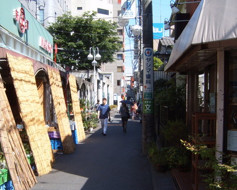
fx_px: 351
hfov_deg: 37.2
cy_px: 115
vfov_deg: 30.2
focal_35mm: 50
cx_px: 94
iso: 63
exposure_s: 1/180
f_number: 6
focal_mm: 6.2
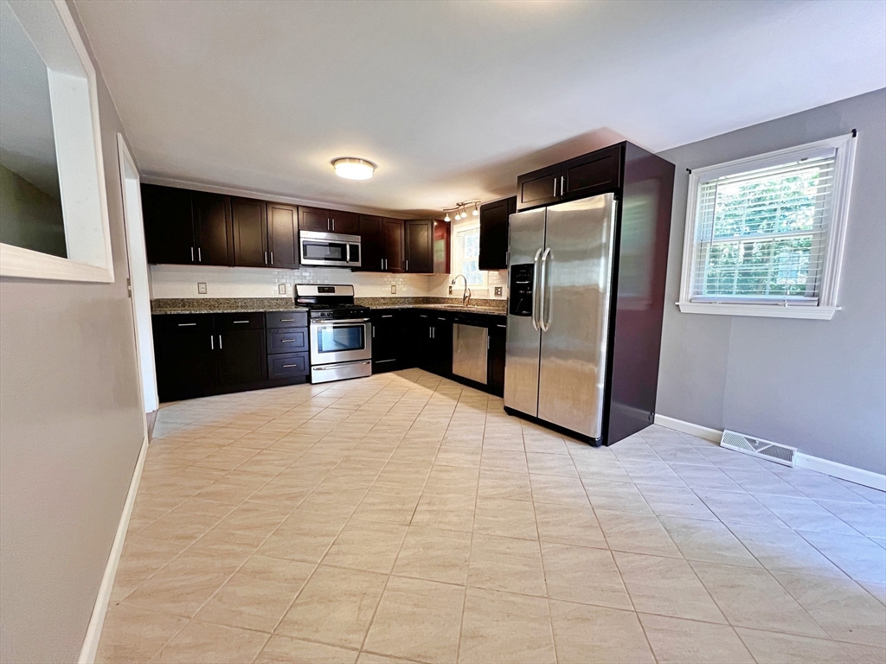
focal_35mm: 13
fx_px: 333
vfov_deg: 89.9
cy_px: 332
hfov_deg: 106.2
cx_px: 443
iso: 200
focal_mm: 1.57
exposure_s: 1/60
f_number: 1.8
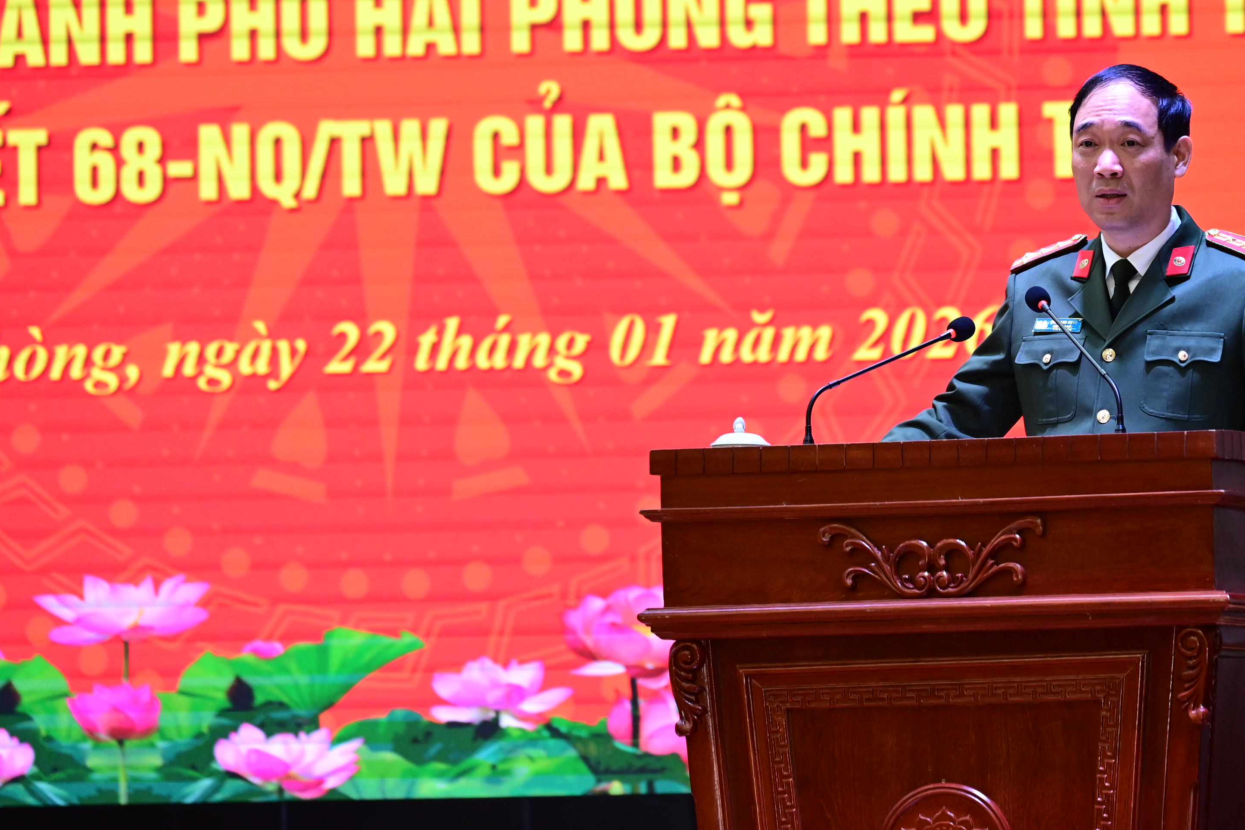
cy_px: 222
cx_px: 786
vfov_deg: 7.3
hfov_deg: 10.9
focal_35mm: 188
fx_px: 6501
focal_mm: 120
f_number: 4
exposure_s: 1/250
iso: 2000
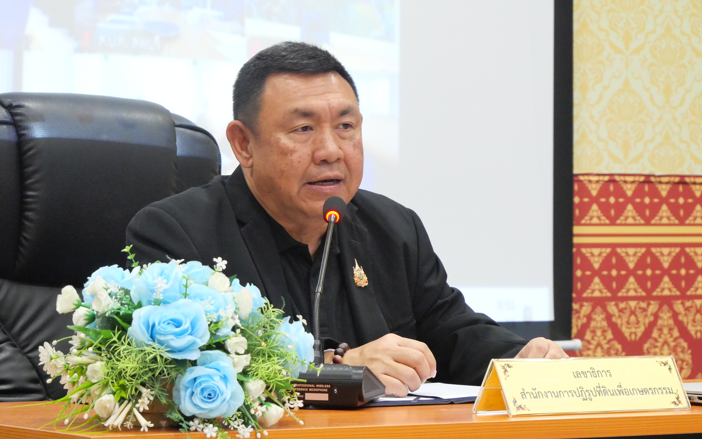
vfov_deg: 9.2
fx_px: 2736
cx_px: 356
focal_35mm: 143
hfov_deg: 14.6
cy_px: 228
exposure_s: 1/30
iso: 3200
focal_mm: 60
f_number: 6.3
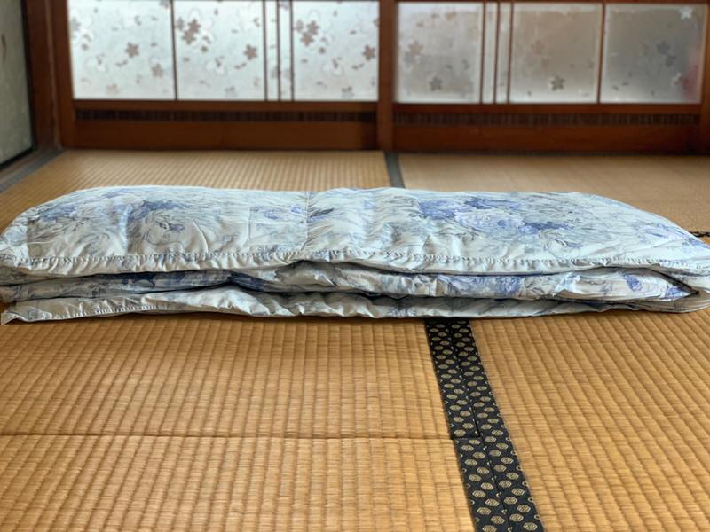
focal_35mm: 52
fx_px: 1067
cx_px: 355
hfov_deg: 36.8
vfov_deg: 28.0
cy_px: 266
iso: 125
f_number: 2.4
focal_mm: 6
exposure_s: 1/78
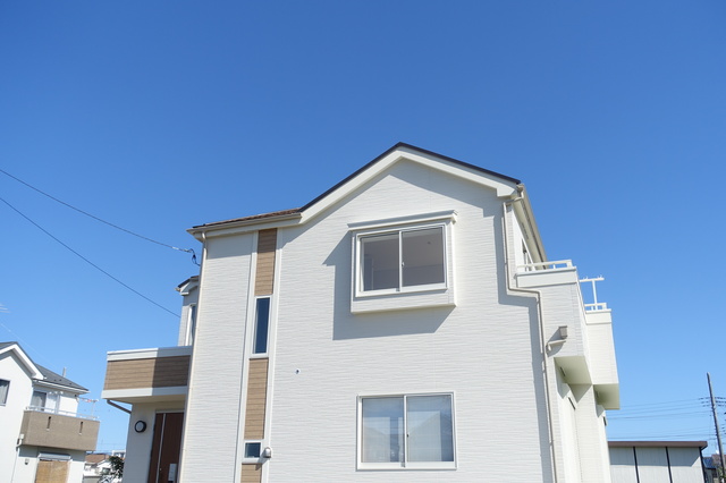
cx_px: 363
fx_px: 645
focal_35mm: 32
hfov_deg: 58.7
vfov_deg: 41.1
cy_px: 242
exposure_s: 1/125
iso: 125
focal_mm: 11.81
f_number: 4
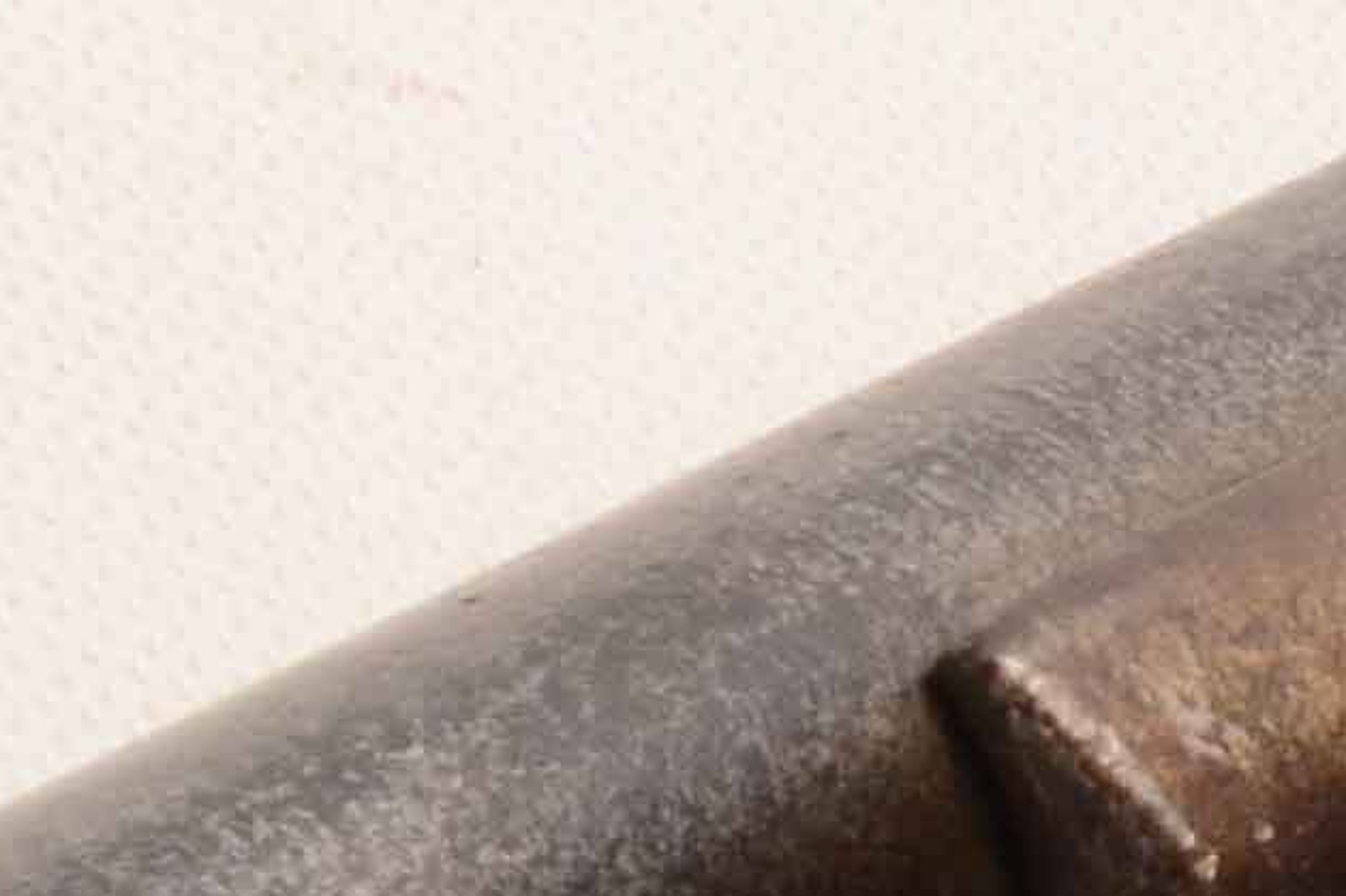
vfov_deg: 4.3
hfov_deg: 6.3
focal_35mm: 317
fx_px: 11845
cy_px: 154
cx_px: 3026
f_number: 25
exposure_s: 1/160
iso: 400
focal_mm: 27
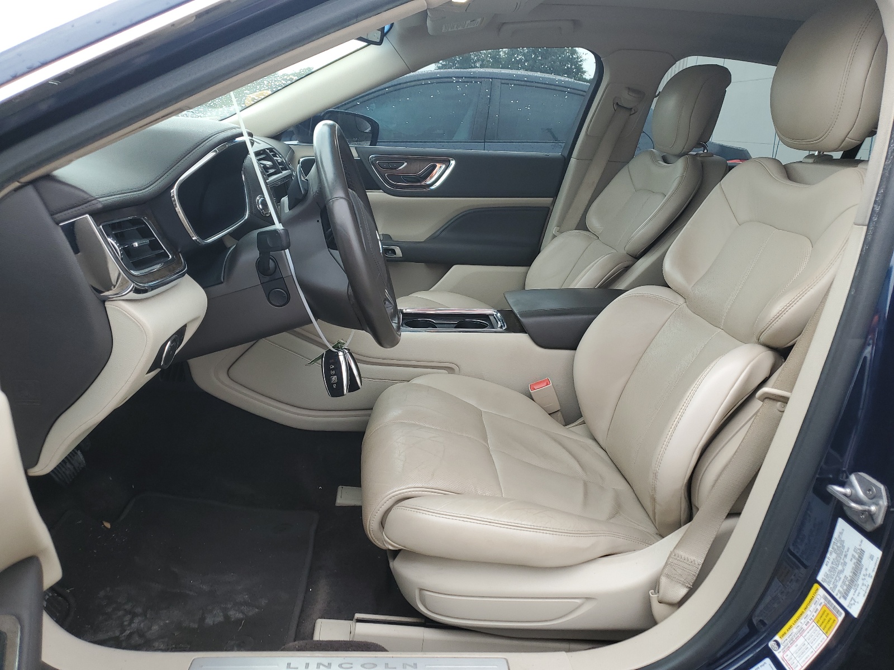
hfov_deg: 67.3
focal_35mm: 26
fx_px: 671
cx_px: 447
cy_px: 335
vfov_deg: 53.1
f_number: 1.5
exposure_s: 1/122
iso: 50
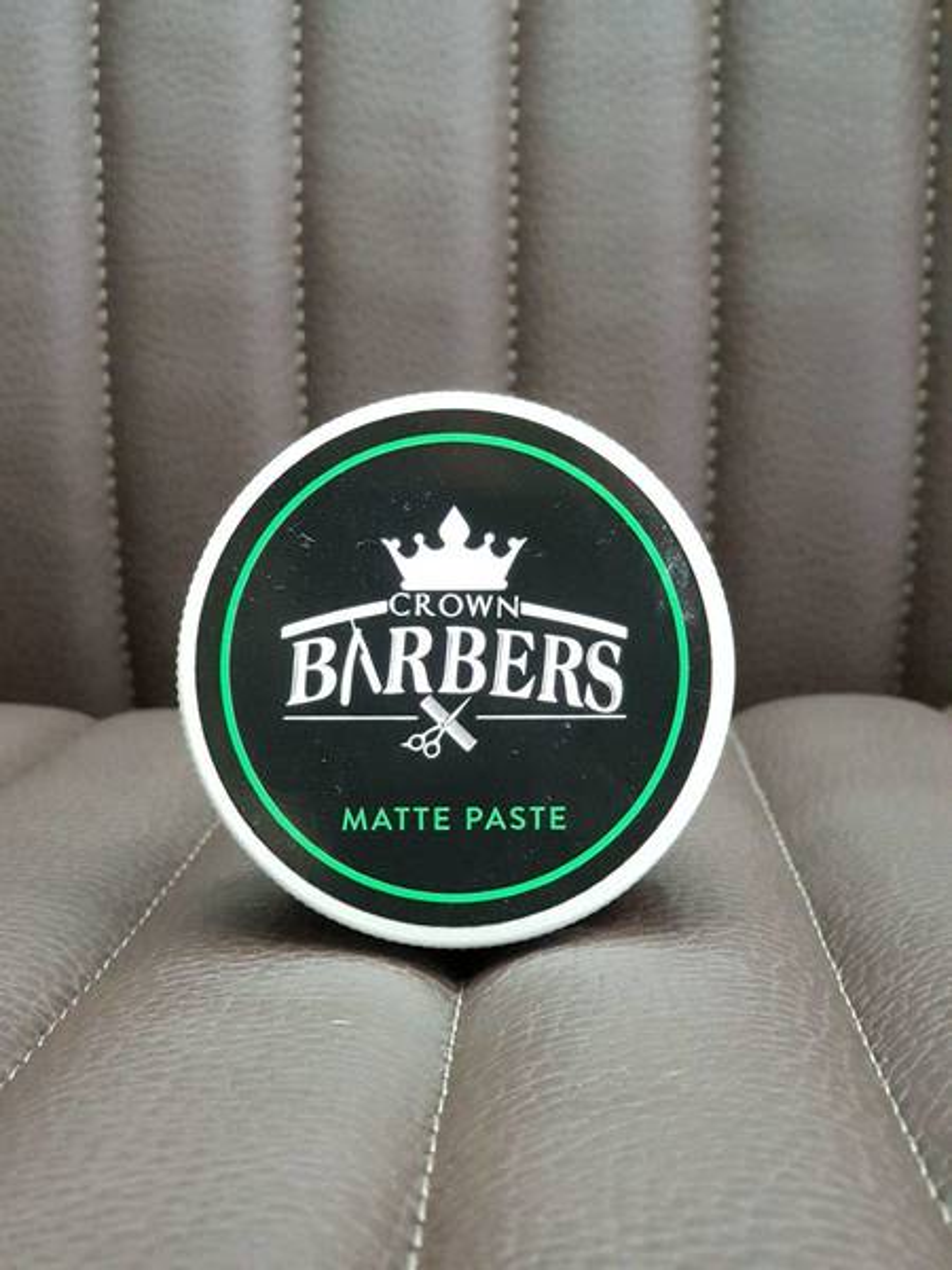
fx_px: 1907
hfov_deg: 28.0
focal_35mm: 52
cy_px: 635
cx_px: 476
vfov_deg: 36.8
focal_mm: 6
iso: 500
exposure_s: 1/33
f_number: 2.4
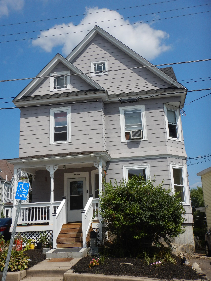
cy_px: 140
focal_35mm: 37
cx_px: 106
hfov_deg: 38.7
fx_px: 301
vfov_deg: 50.1
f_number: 4.2
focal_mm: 6.6
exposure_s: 1/1500
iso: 125
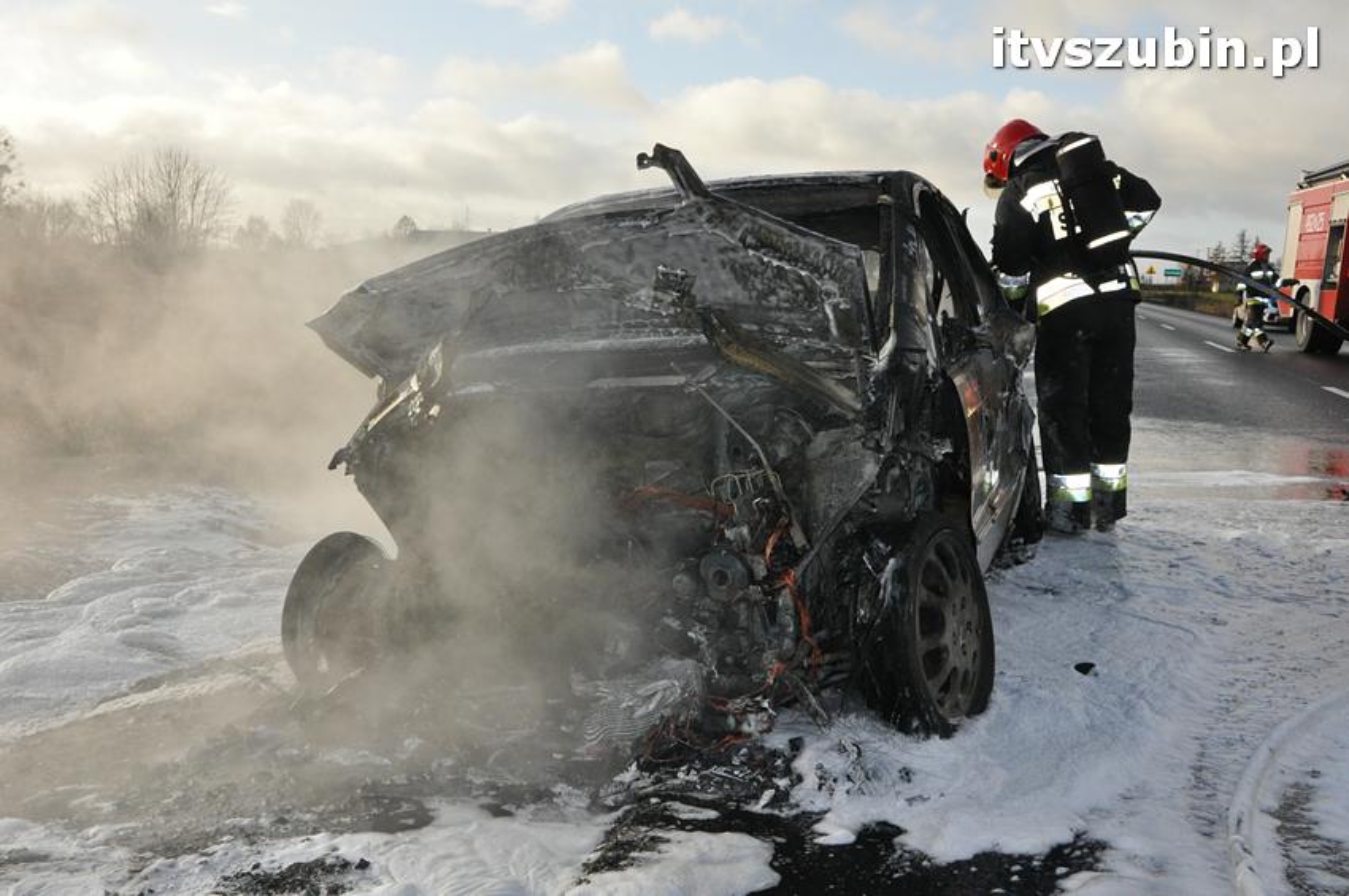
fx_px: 1404
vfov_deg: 35.4
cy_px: 448
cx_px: 674
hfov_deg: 51.3
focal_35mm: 38
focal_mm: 25
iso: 1000
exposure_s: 1/200
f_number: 20
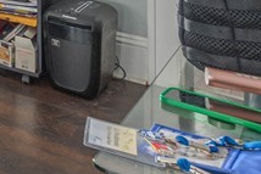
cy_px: -144
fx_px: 515
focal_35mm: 71
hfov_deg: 14.8
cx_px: -380
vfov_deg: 16.1
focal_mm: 14
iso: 200
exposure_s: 1/60
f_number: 9
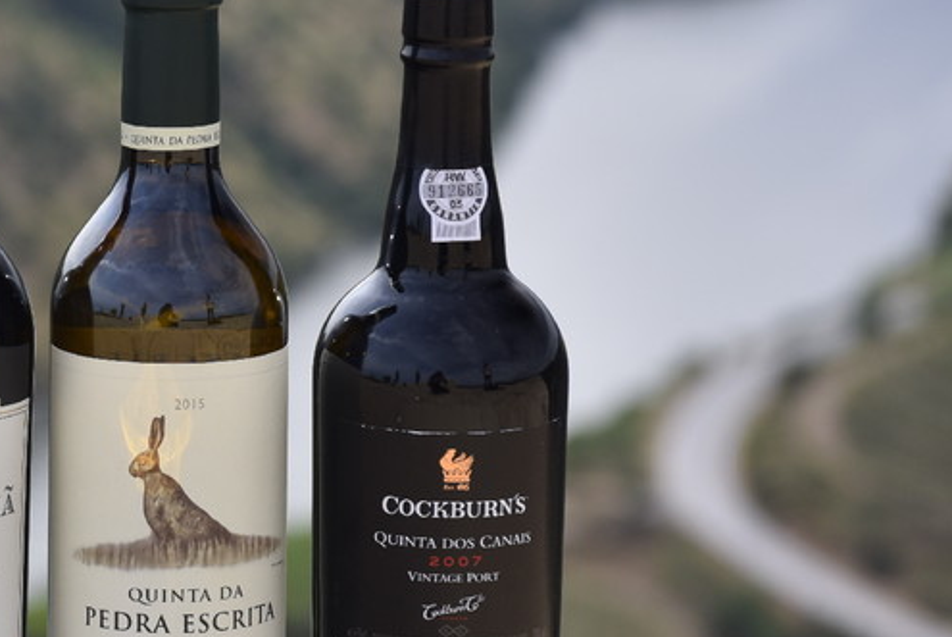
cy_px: 340
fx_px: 4791
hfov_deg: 11.1
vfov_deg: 7.6
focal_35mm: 181
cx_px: -179
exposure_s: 1/640
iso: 250
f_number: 5
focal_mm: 70
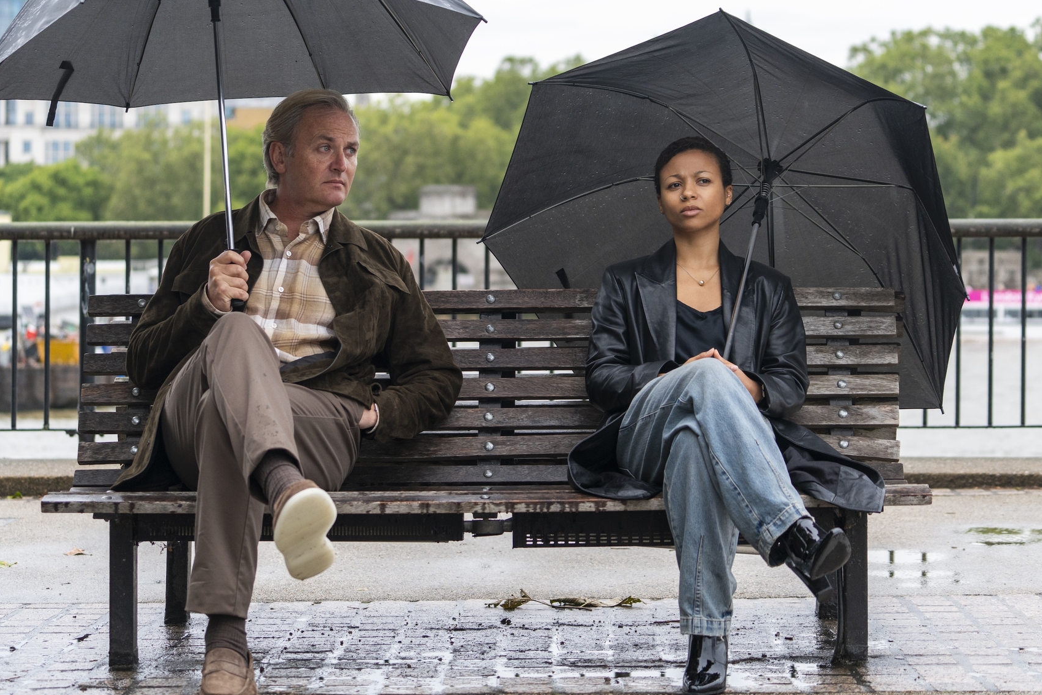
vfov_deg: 16.1
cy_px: 320
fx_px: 2461
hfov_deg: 23.9
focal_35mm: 85
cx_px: 559
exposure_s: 1/500
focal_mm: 75
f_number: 4
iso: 800
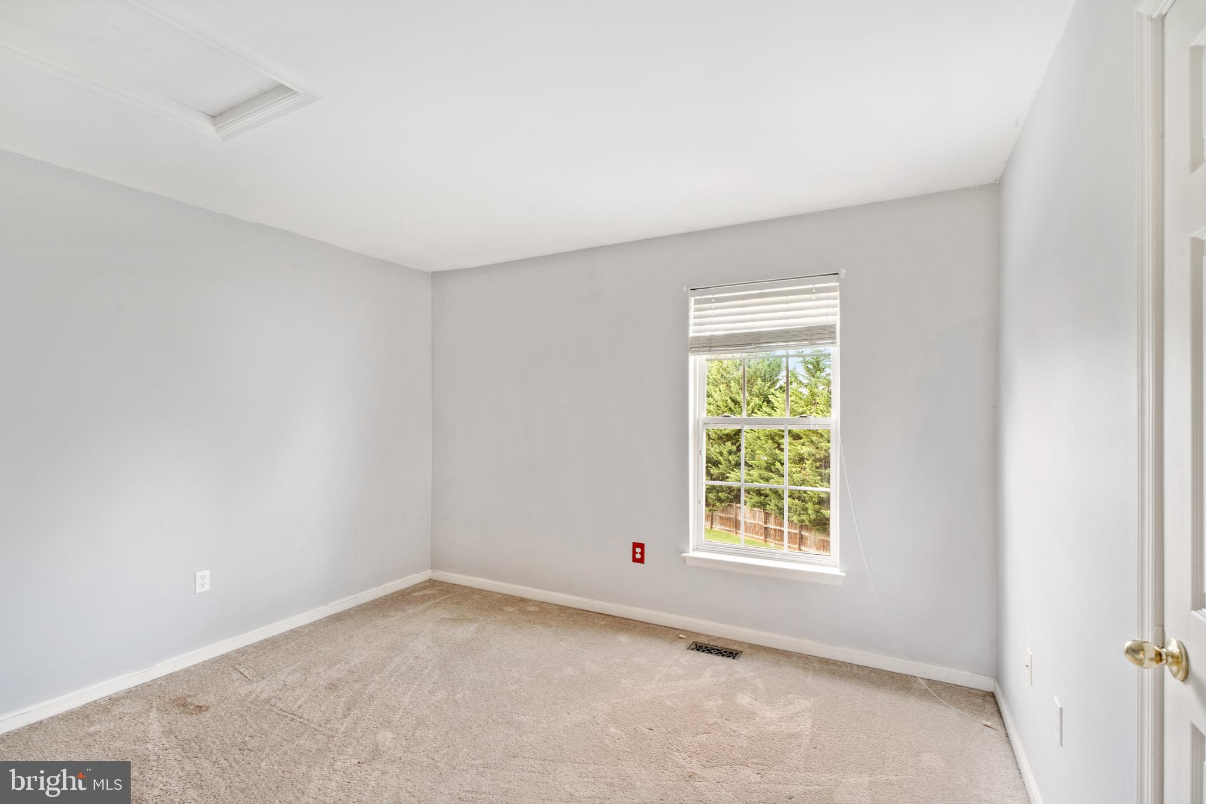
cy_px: 402
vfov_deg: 73.7
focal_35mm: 16
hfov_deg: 96.7
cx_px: 603
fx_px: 536
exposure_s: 1/2.5
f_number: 11
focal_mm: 16
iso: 320
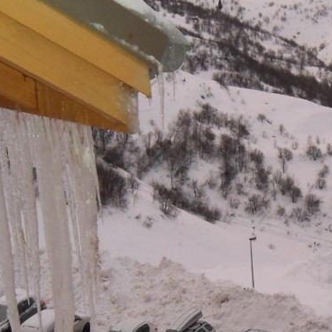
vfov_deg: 20.0
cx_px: 327
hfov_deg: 19.6
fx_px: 933
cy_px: 249
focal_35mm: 86
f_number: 3.5
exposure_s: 1/45
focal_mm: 6.3
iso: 200
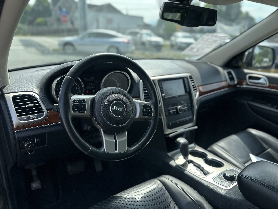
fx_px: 193
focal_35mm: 24
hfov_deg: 71.6
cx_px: 139
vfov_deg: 56.8
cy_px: 104
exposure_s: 1/1212
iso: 80
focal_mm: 6.86
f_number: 1.78
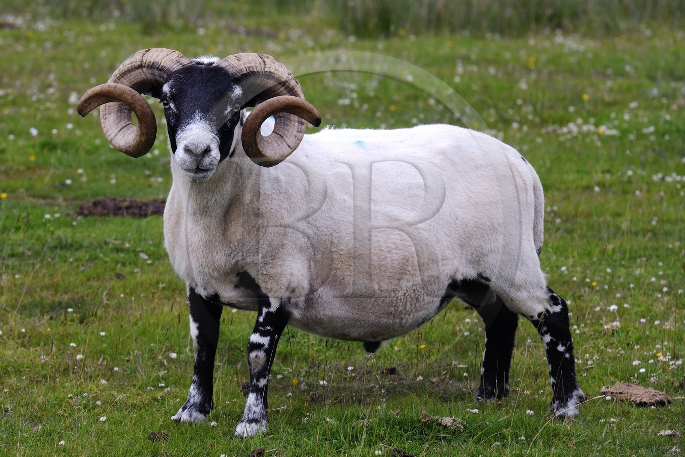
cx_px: 342
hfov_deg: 10.3
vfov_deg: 6.9
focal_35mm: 200
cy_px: 228
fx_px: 3805
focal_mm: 200
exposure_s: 1/400
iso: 800
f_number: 7.1
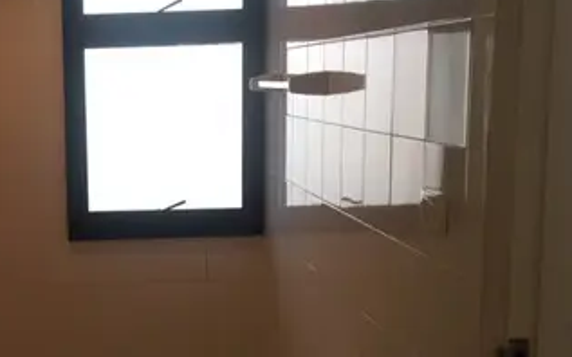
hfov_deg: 31.3
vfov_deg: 20.9
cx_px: 45
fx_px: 966
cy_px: 243
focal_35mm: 62
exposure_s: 1/50
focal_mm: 4.15
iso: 32
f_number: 2.2
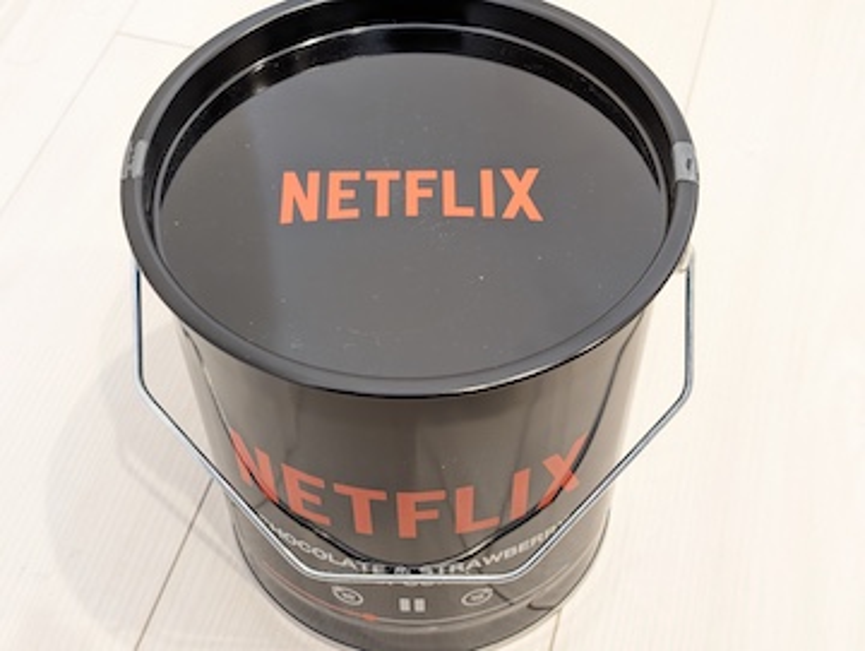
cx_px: 432
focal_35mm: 49
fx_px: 1226
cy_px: 326
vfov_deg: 29.7
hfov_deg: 38.9
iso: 537
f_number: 1.68
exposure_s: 1/47.1
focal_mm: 6.9
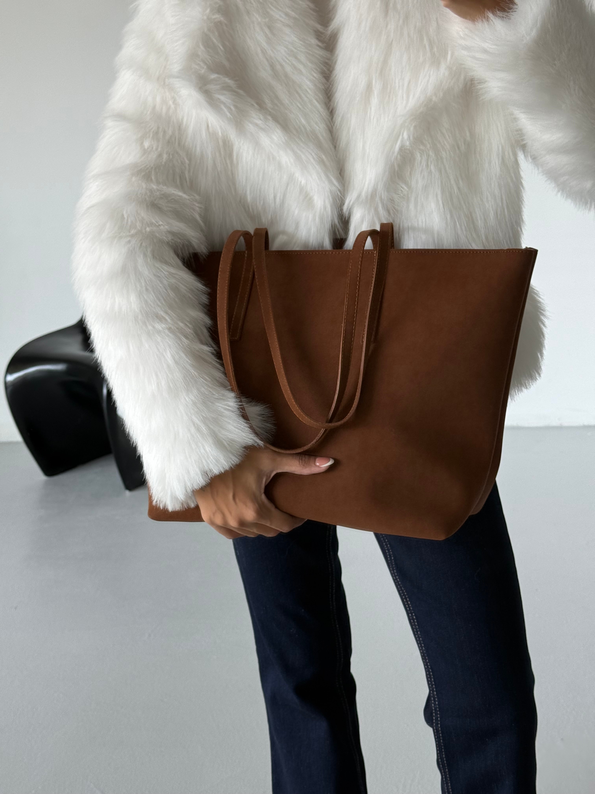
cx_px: 298
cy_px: 397
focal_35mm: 48
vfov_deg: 39.7
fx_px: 1100
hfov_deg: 30.3
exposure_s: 1/379
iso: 80
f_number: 1.78
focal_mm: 6.76
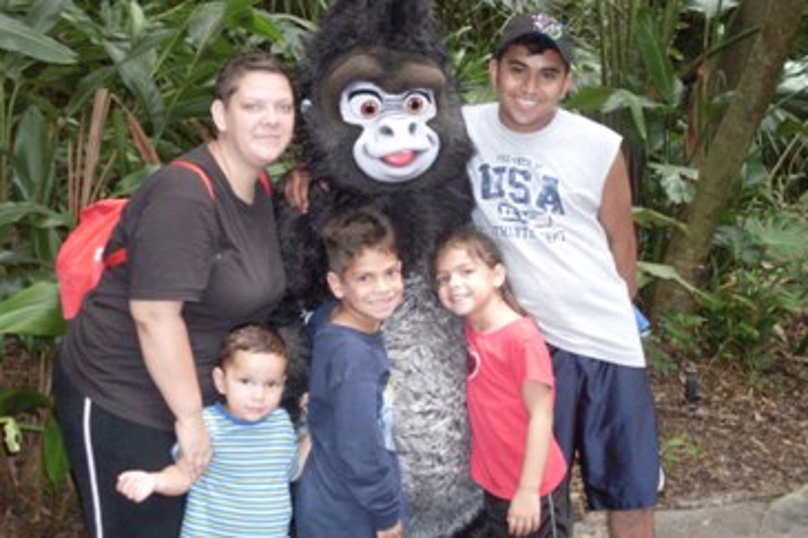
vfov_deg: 21.6
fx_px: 1413
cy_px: 270
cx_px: 405
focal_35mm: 63
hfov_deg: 31.9
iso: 240
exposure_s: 1/45
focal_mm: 9.9
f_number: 3.4
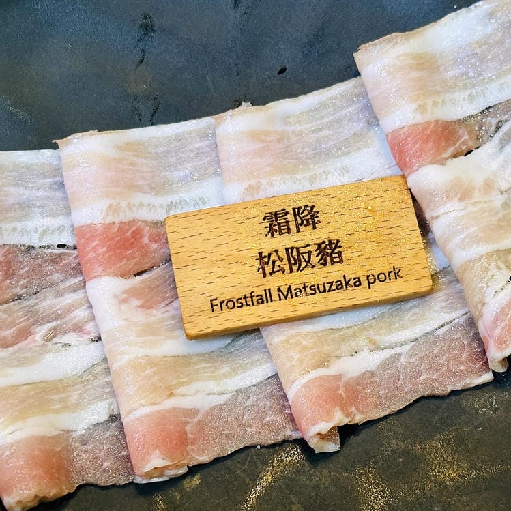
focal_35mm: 68
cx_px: 289
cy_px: 233
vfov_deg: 25.3
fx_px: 1136
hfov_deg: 25.3
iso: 320
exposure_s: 1/40
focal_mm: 6.86
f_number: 1.78
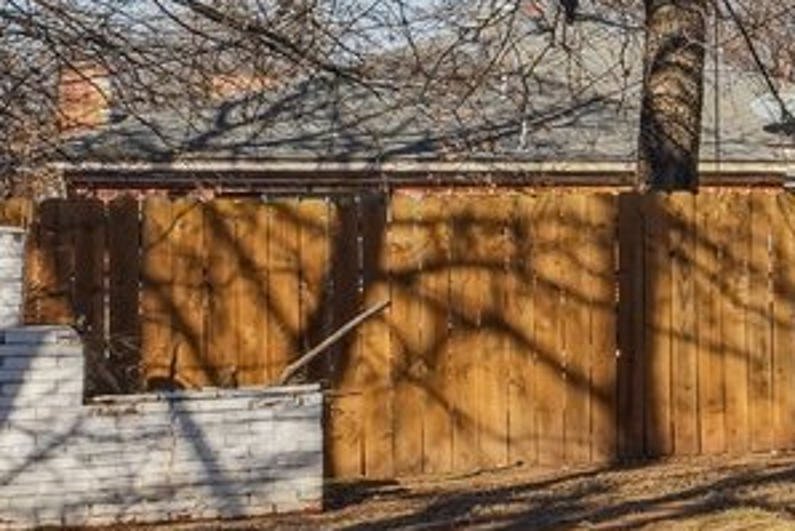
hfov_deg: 11.1
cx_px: 2433
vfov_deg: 13.1
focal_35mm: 104
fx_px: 2306
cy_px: 223
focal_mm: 15.2
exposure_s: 1/640
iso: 200
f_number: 10
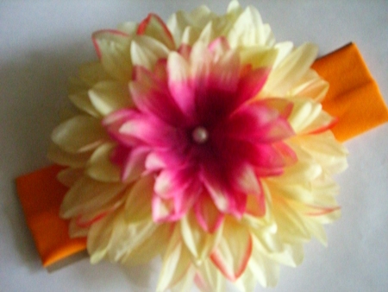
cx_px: 194
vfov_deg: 37.8
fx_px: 426
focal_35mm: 38
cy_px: 146
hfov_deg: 49.0
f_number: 2.7
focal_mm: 6.2
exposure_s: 1/60
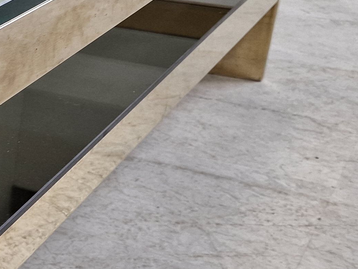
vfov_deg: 16.8
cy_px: 157
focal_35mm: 88
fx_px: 910
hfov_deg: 18.5
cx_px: -245
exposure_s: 1/180
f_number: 1.8
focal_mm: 6.4
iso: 160
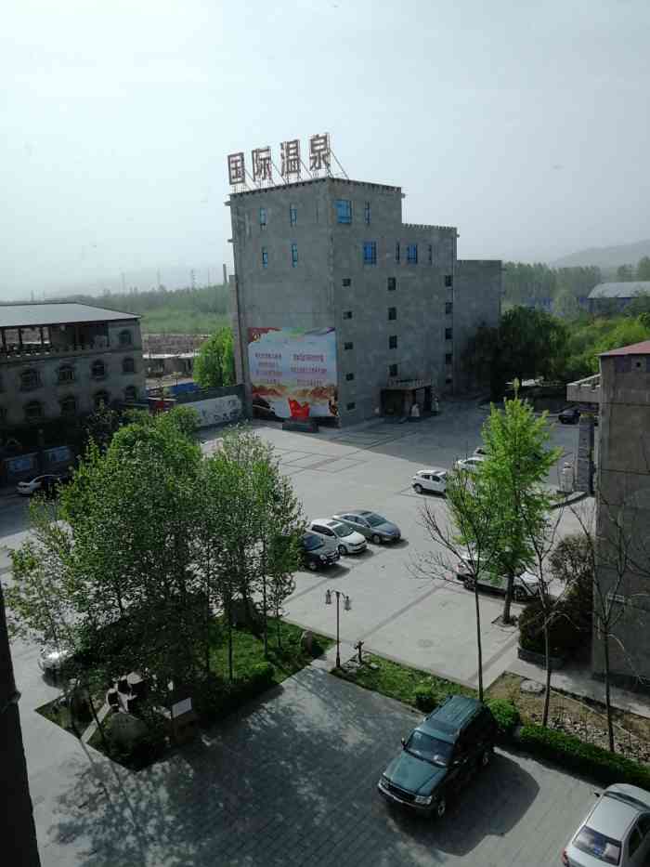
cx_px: 325
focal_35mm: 27
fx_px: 676
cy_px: 434
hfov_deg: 51.4
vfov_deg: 65.3
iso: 50
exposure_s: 1/833
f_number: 2.2
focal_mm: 3.95
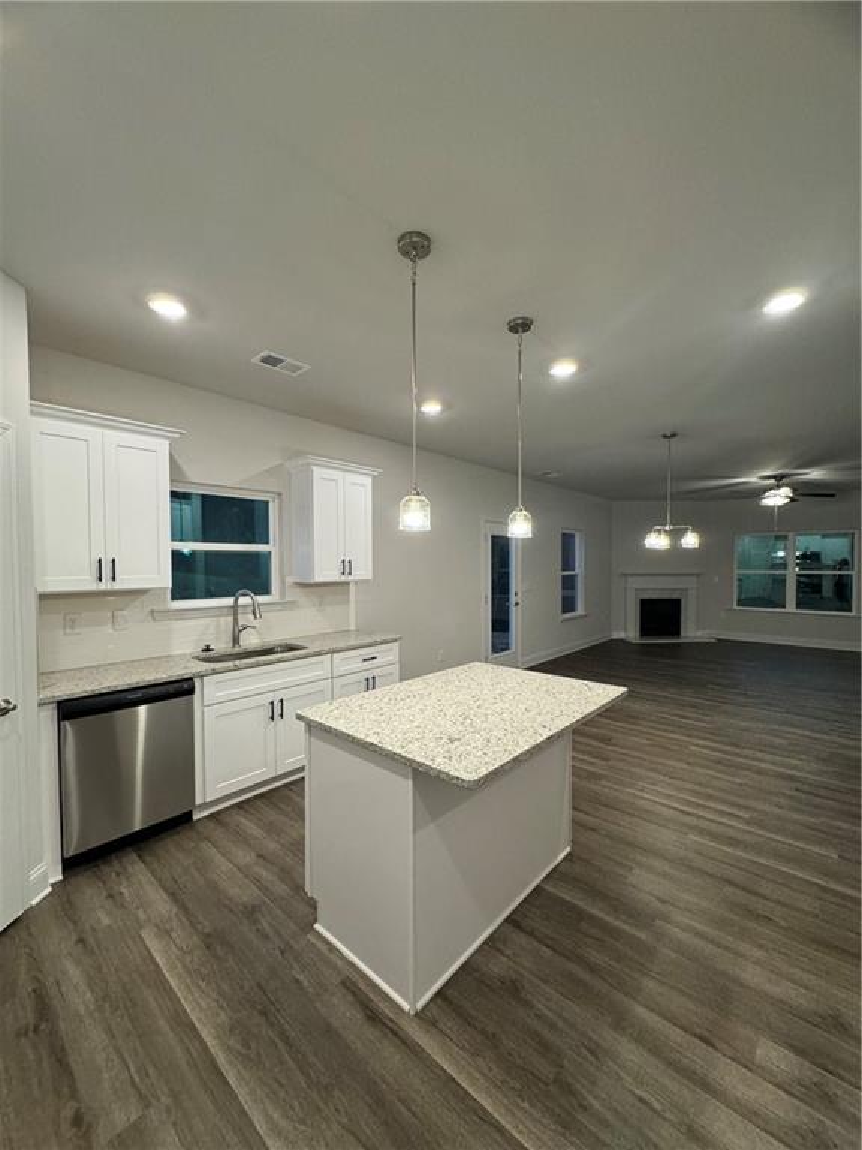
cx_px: 431
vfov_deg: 102.1
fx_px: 465
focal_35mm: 14
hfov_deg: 85.7
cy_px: 575
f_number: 2.2
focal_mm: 2.22
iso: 250
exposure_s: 1/120
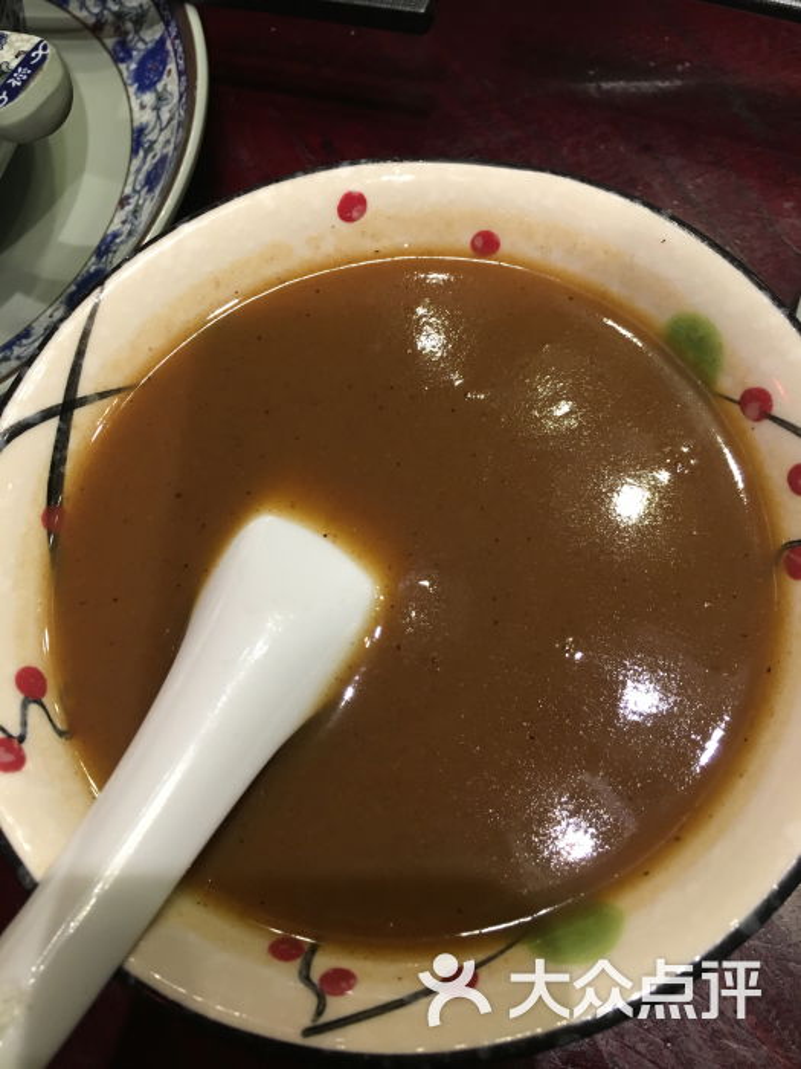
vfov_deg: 61.7
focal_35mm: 29
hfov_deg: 48.2
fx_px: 895
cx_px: 400
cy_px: 534
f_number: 2.2
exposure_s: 1/17
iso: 80
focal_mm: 4.15
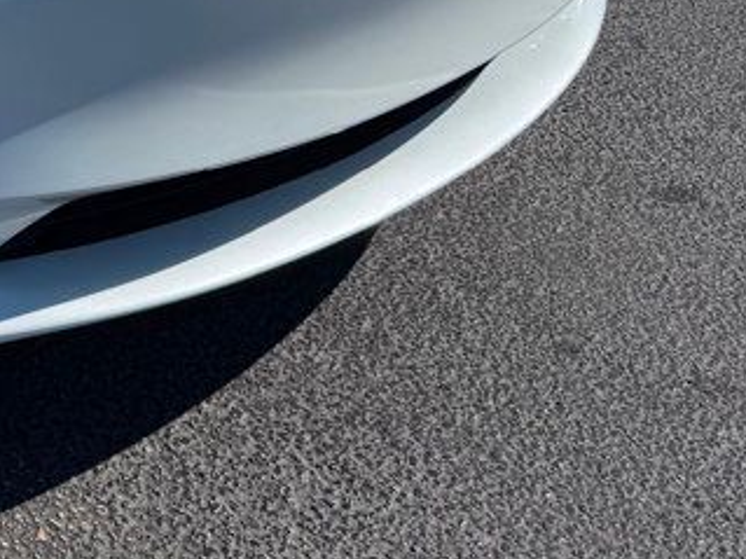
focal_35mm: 77
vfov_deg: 17.6
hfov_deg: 22.3
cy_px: -220
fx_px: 1659
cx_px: -264
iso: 80
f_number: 1.78
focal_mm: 6.76
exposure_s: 1/10309
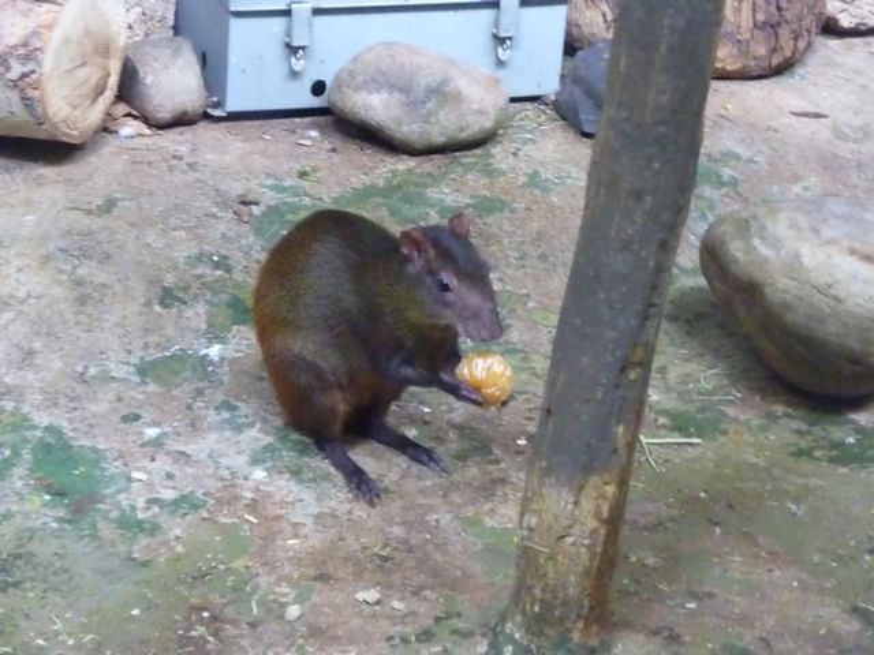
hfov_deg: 17.6
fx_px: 2828
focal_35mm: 112
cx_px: 437
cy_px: 328
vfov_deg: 13.2
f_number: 5.3
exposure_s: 1/25
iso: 3200
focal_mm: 20.2
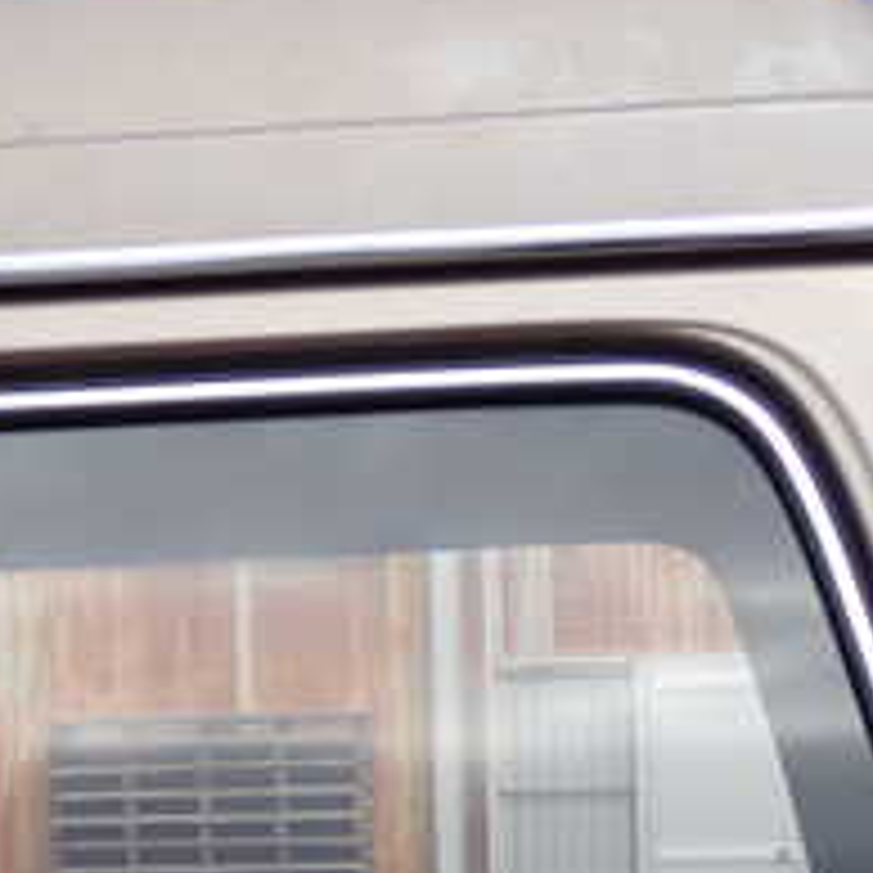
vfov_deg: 15.4
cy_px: 801
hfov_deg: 15.3
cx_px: -4
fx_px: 3196
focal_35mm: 112
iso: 100
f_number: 4
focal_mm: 7.31
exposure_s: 1/400
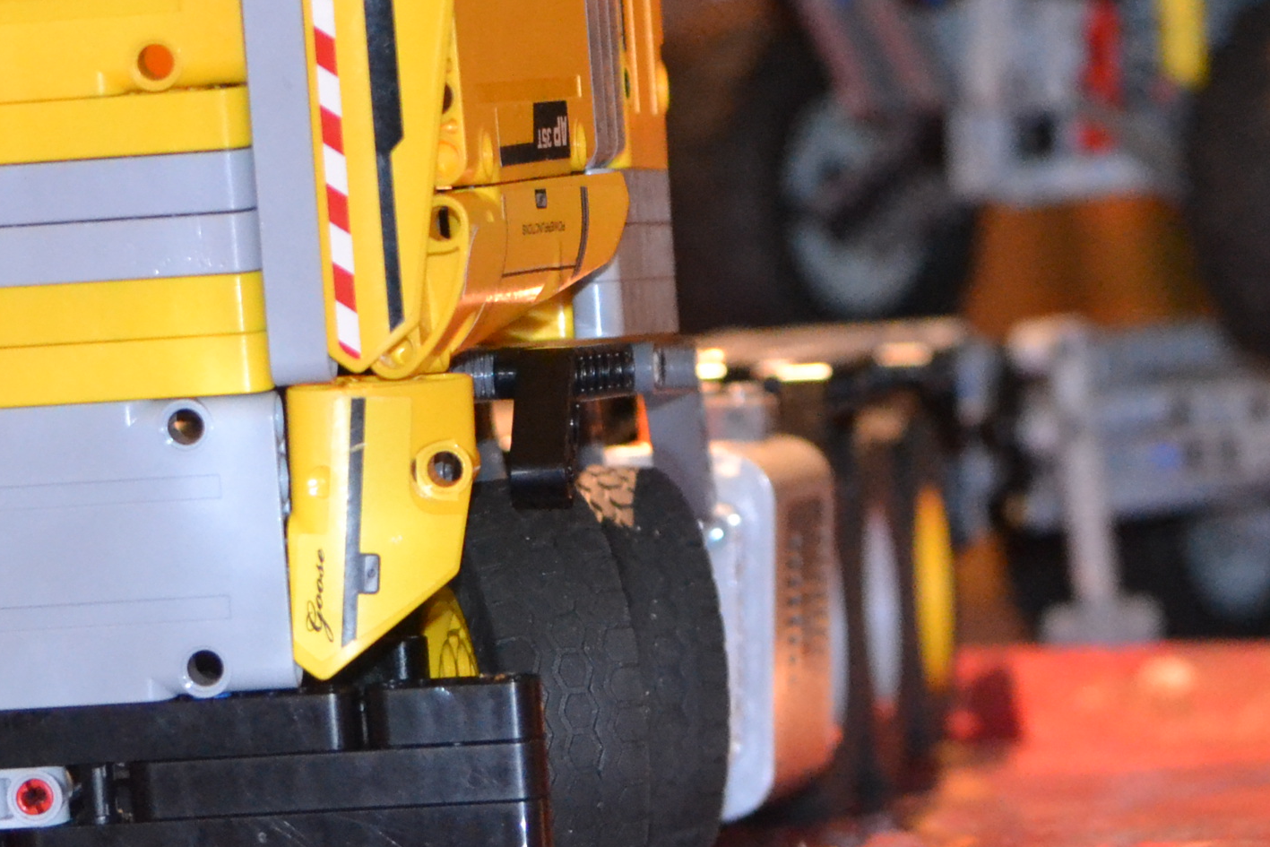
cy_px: 4
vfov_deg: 6.8
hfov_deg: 10.2
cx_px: 808
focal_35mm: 201
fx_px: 7099
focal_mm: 55
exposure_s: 1/60
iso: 3200
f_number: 4.5
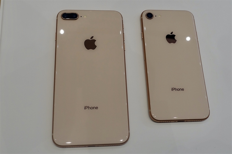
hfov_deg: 58.8
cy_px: 77
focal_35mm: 32
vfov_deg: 41.0
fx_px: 206
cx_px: 116
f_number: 4
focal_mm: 11.69
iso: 125
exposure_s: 1/80
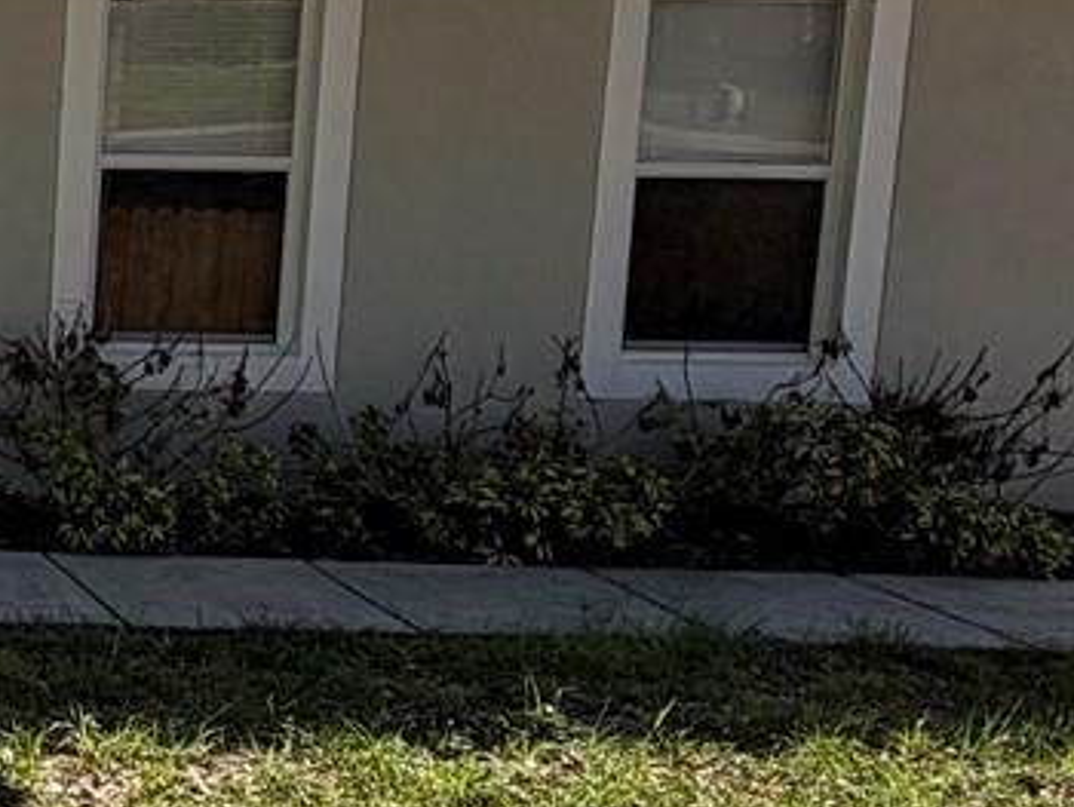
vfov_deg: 22.9
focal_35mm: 64
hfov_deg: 22.9
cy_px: 282
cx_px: -641
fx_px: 1987
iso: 32
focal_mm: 2.22
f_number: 2.2
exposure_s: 1/864
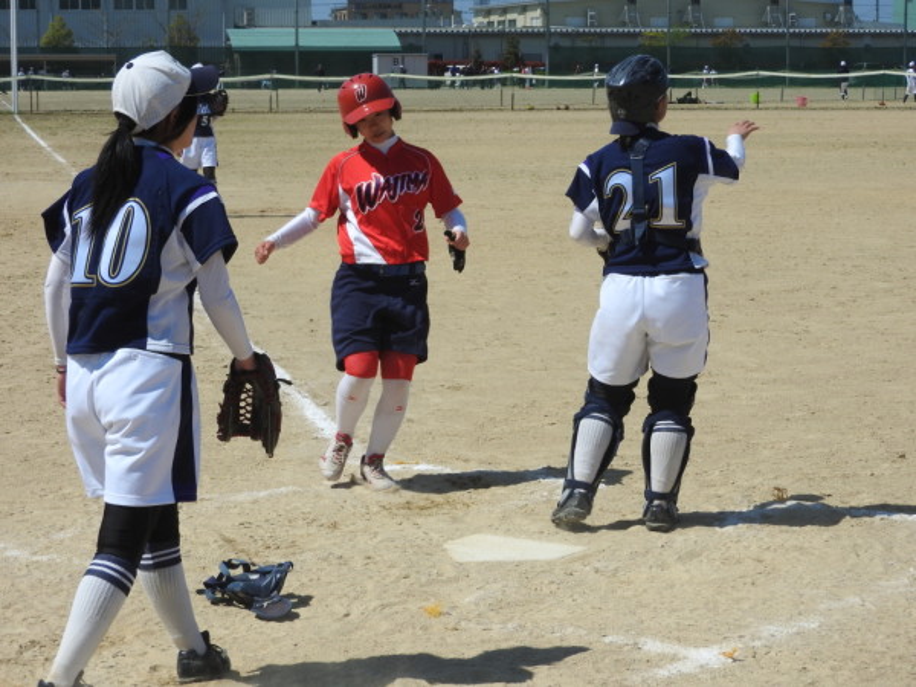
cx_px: 458
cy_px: 344
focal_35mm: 95
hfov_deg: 20.7
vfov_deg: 15.6
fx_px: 2514
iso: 100
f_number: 4.8
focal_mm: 17
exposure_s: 1/1250
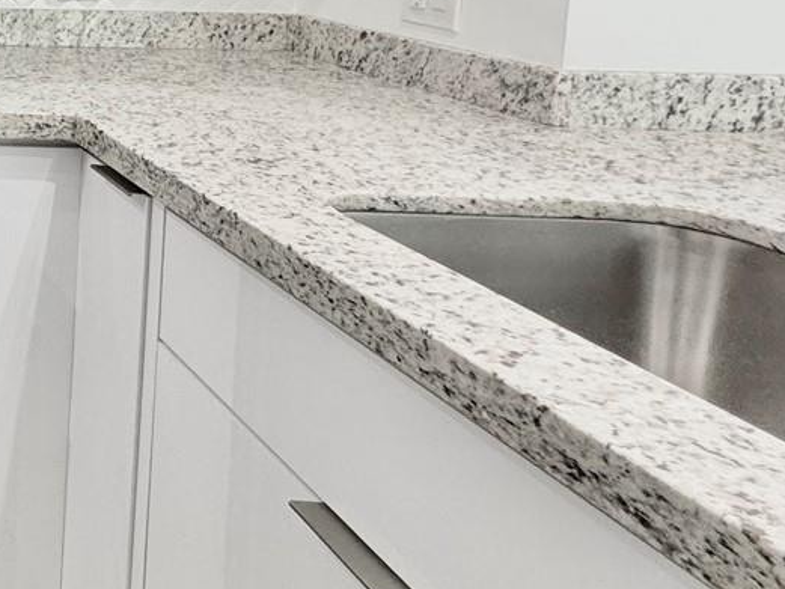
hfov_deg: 28.1
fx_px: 975
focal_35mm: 43
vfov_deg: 31.0
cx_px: -405
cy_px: -11
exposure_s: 1/120
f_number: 2.2
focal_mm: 2.22
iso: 200
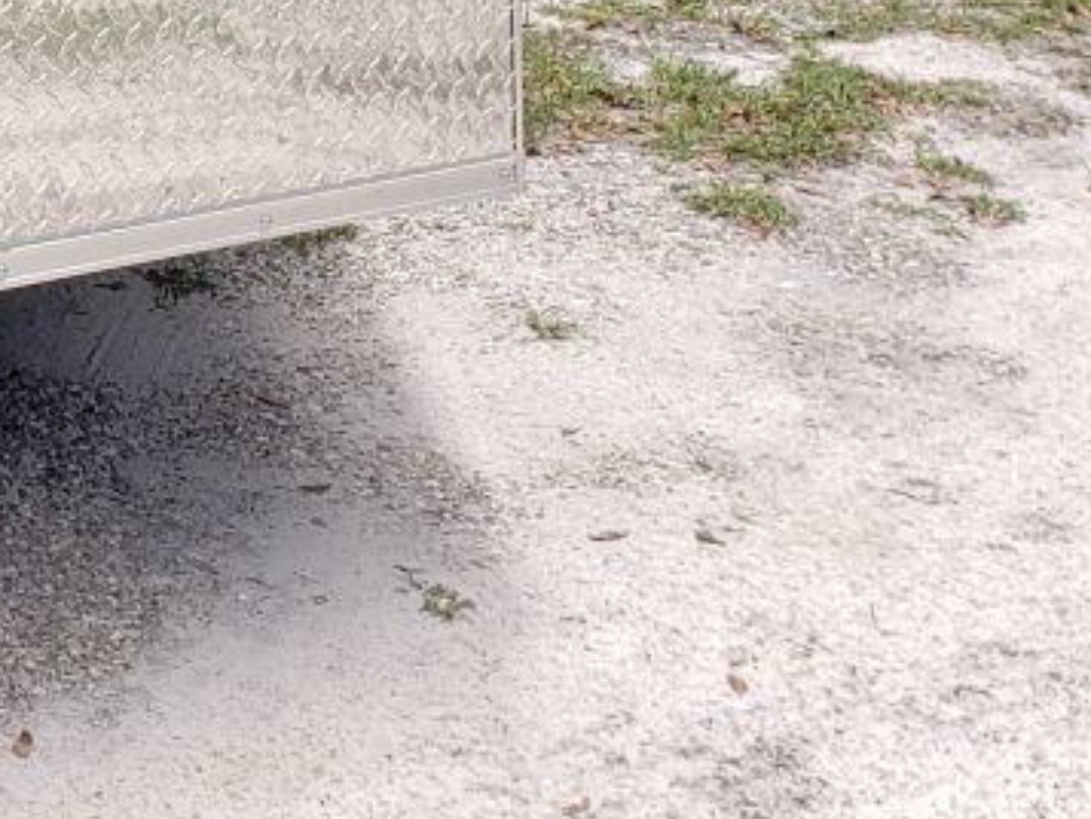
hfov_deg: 17.6
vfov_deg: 13.1
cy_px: -651
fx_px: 3216
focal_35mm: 102
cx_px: -452
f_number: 2.4
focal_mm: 4.3
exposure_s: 1/579
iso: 50
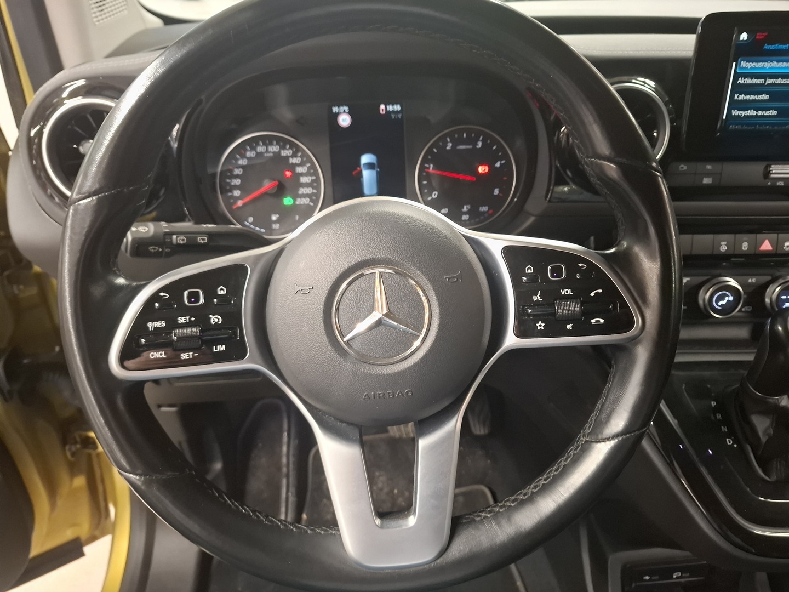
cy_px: 296
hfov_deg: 73.9
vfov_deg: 58.9
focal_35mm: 23
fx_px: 524
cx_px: 394
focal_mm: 5.54
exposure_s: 1/25
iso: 500
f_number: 1.8
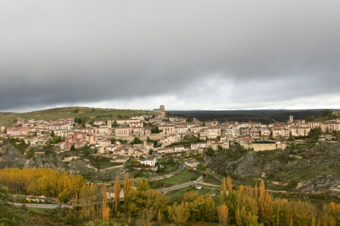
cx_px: 170
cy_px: 113
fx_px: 529
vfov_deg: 24.2
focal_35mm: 56
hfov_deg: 35.6
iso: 200
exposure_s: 1/100
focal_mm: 56
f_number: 9
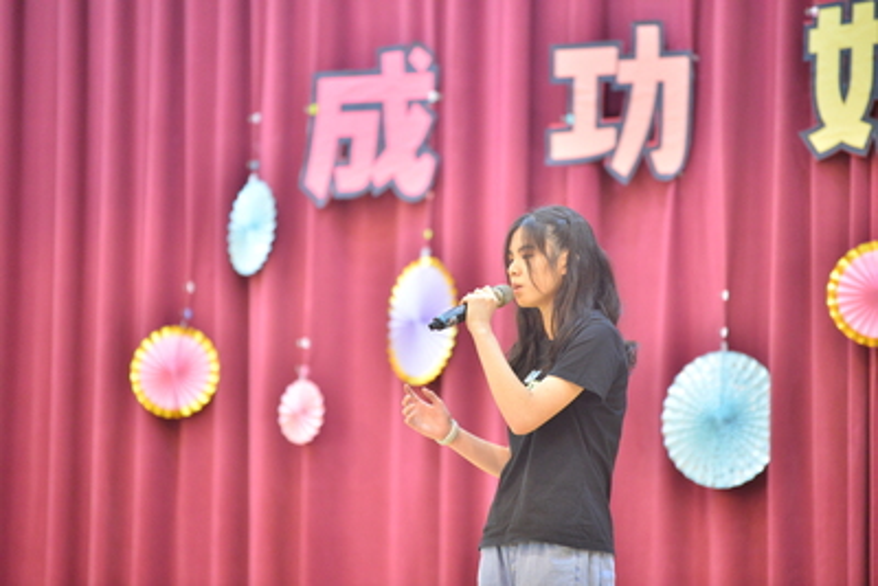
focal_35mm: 200
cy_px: 293
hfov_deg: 10.3
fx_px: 4879
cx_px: 439
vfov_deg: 6.9
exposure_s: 1/200
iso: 3200
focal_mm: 200
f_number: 2.8
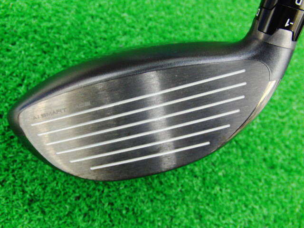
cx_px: 152
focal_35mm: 37
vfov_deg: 38.7
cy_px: 114
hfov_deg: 50.1
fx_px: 325
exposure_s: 1/15
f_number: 3.6
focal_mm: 6.42
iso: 400
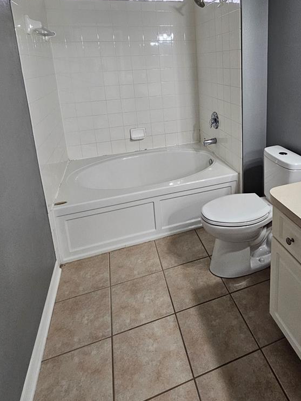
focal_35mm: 21
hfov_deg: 61.7
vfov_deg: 75.1
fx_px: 244
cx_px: 204
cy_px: 117
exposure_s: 1/60
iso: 160
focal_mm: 2.2
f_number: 2.2
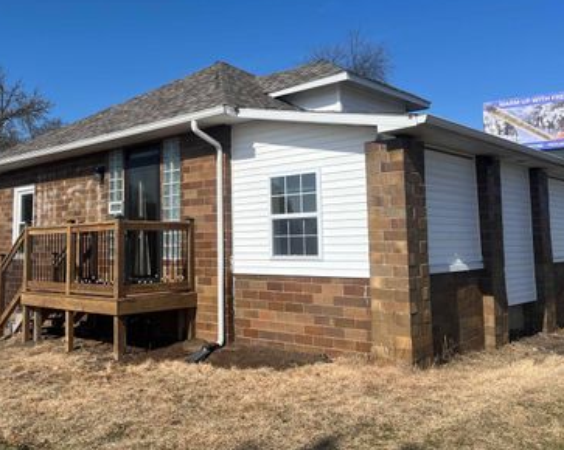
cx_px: 225
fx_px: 584
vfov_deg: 41.9
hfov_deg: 51.2
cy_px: 171
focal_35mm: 35
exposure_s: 1/5319
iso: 50
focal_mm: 5.1
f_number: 1.6
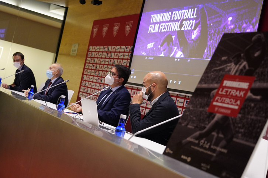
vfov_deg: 28.1
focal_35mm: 48
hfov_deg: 41.1
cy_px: 89
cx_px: 134
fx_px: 357
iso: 5000
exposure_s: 1/250
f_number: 4
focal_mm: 48
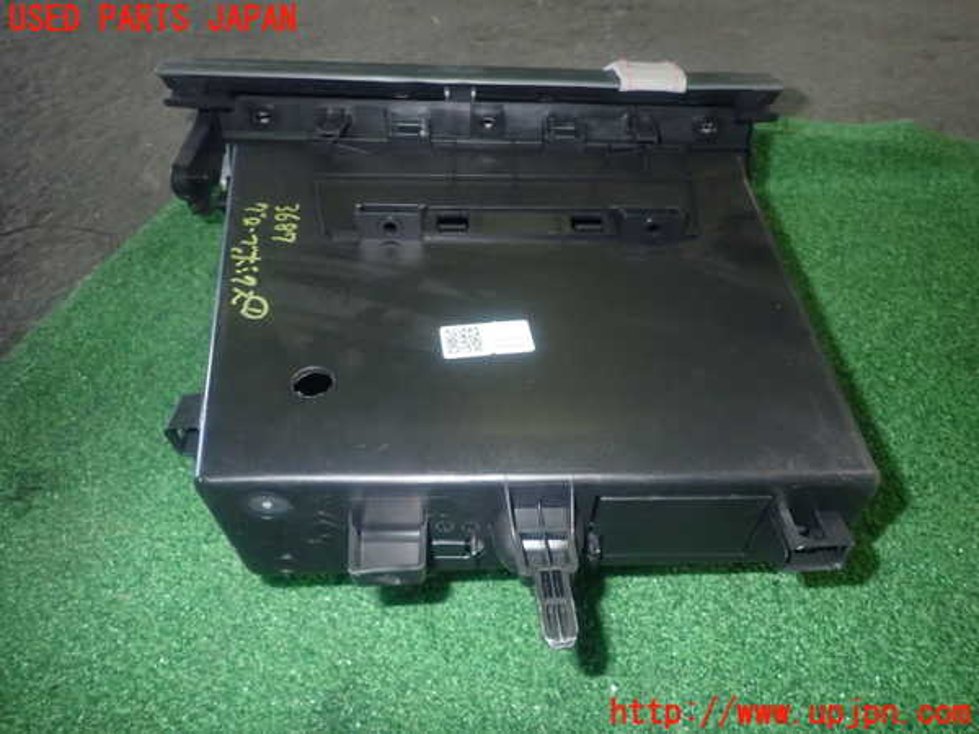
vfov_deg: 54.9
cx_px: 490
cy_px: 367
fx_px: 707
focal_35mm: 25
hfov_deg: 69.4
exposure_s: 1/30
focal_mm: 4.5
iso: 800
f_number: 5.6
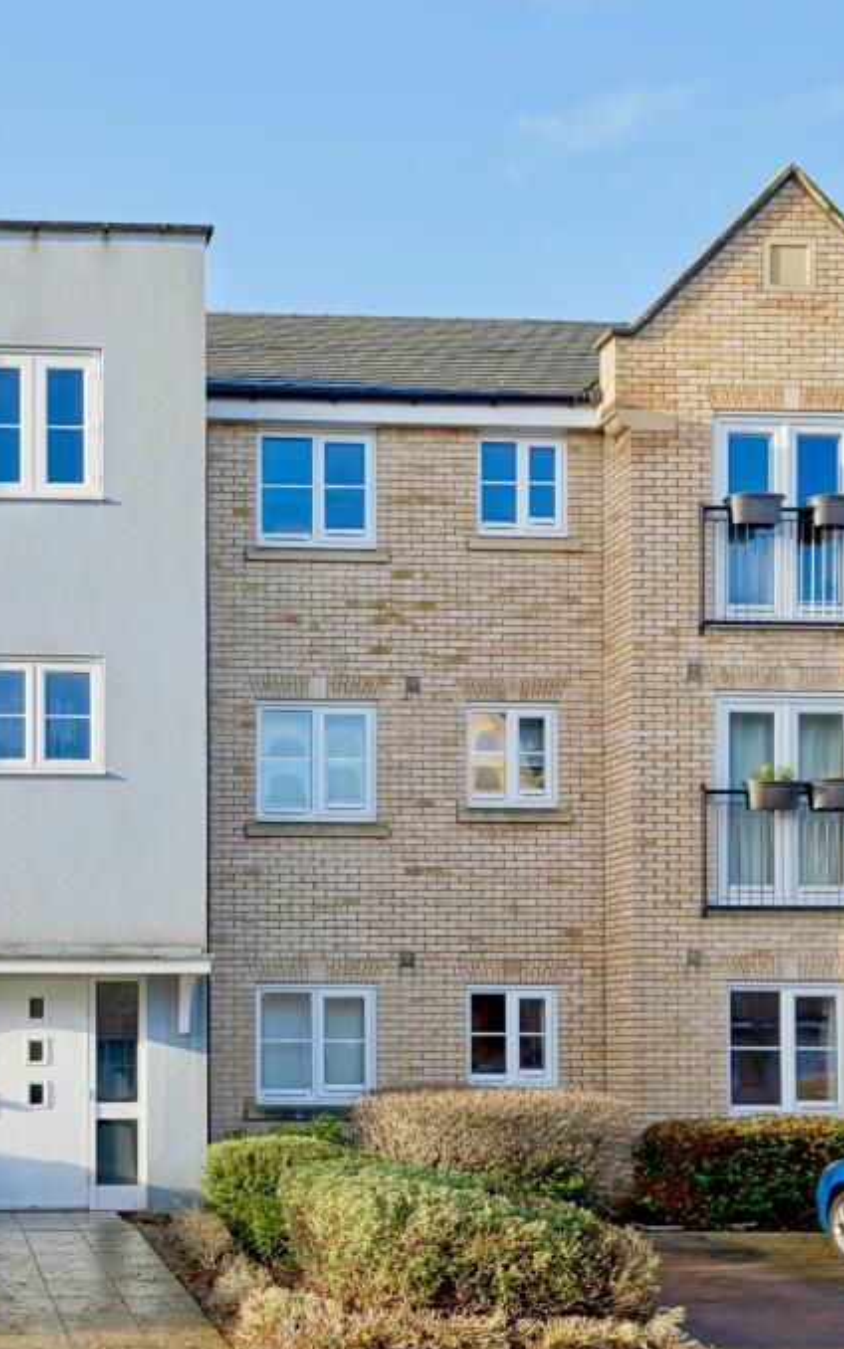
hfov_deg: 28.6
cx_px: -117
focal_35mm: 40
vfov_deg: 49.3
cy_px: 676
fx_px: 1471
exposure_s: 1/100
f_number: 5
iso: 100
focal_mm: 26
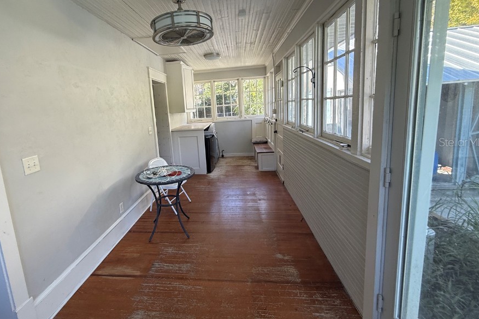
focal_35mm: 17
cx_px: 211
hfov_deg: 92.8
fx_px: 226
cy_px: 142
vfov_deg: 70.2
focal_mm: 2.22
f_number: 2.2
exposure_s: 1/99
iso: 50
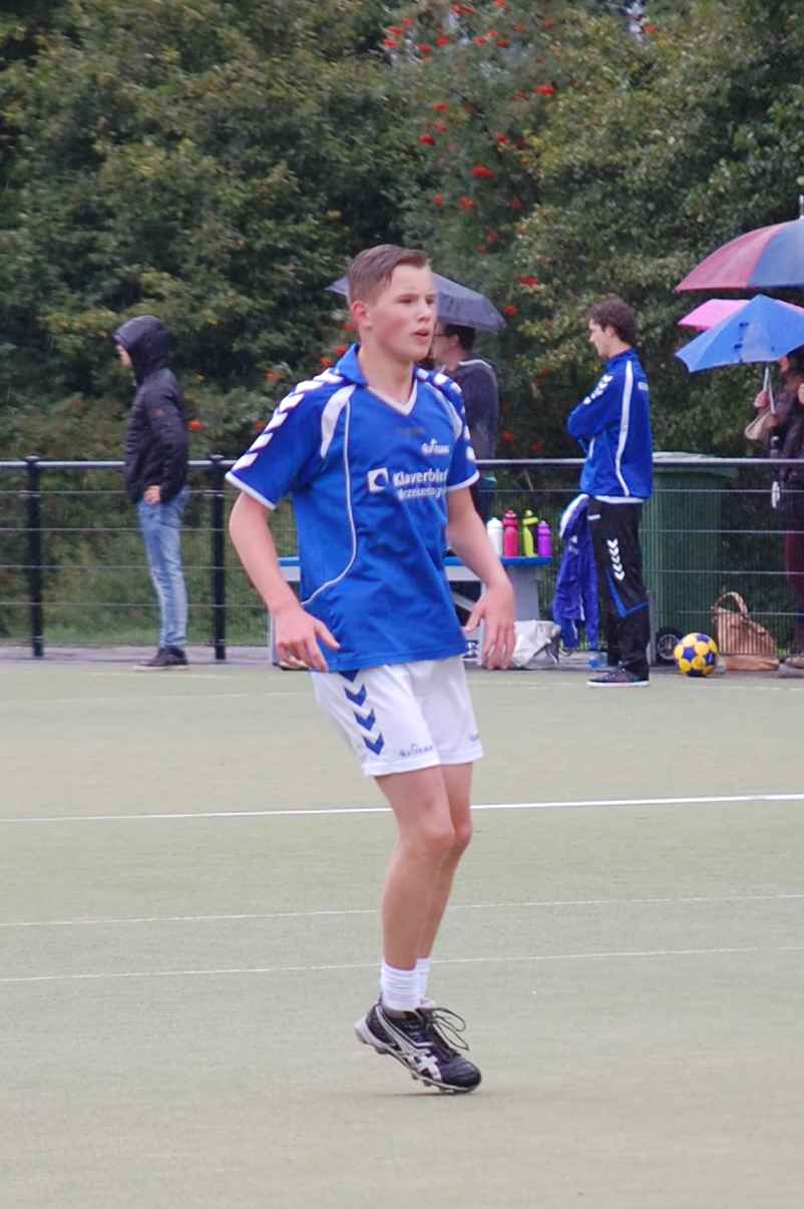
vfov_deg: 10.2
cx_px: 402
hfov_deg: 6.8
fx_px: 6795
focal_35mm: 202
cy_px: 604
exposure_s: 1/320
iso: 400
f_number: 5
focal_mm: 135
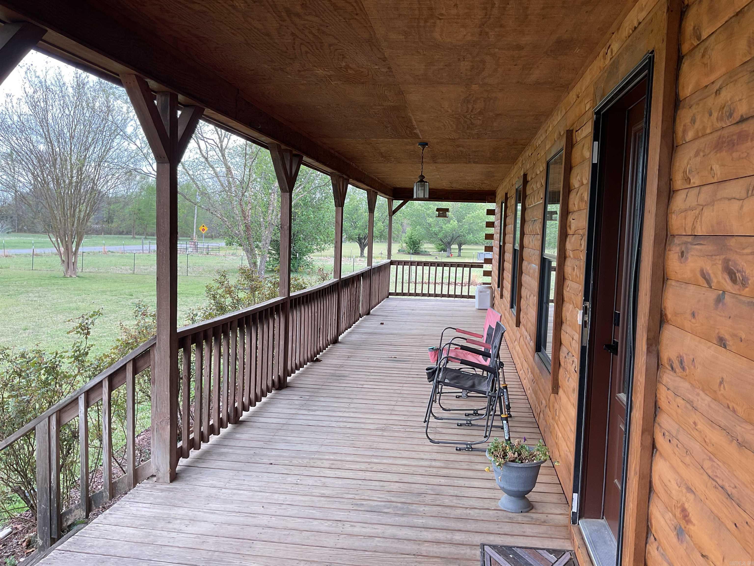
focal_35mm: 29
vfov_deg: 48.2
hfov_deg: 61.7
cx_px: 377
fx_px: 632
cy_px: 283
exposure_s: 1/130
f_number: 1.8
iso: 16
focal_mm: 3
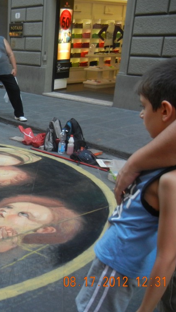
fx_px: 365
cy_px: 157
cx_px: -18
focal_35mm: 44
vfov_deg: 46.4
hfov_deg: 25.2
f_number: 3.5
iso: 400
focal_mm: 5.4
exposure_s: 1/54.8
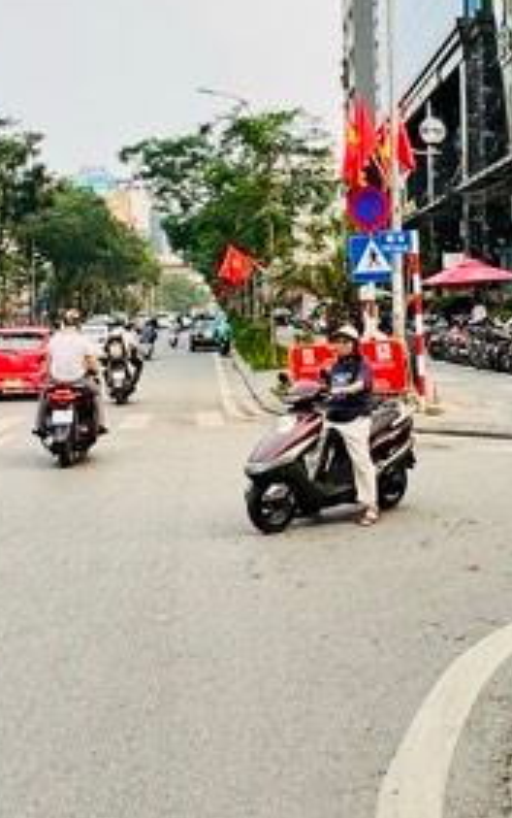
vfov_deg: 37.0
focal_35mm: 54
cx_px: 422
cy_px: 262
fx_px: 1204
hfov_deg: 23.6
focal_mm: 2.22
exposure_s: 1/600
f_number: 2.2
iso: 40
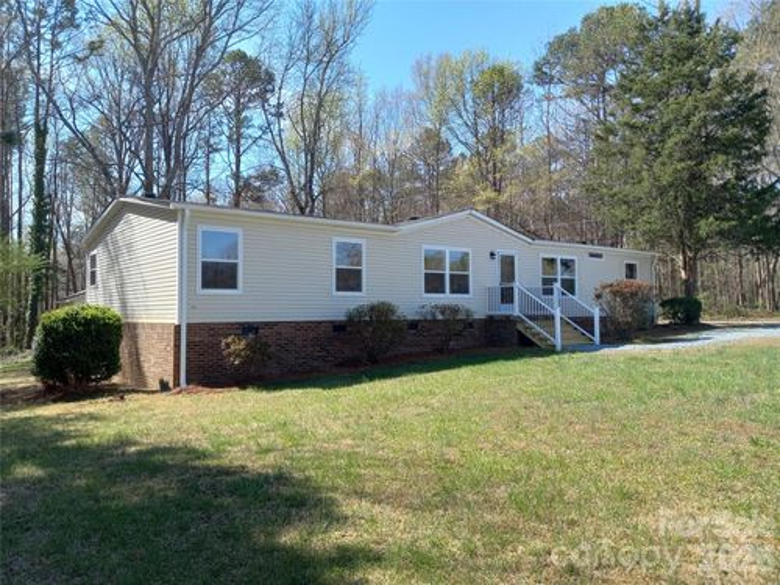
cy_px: 292
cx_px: 390
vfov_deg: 51.4
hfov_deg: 65.3
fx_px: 608
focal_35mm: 27
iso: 40
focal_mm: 3.94
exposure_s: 1/739
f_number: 1.8
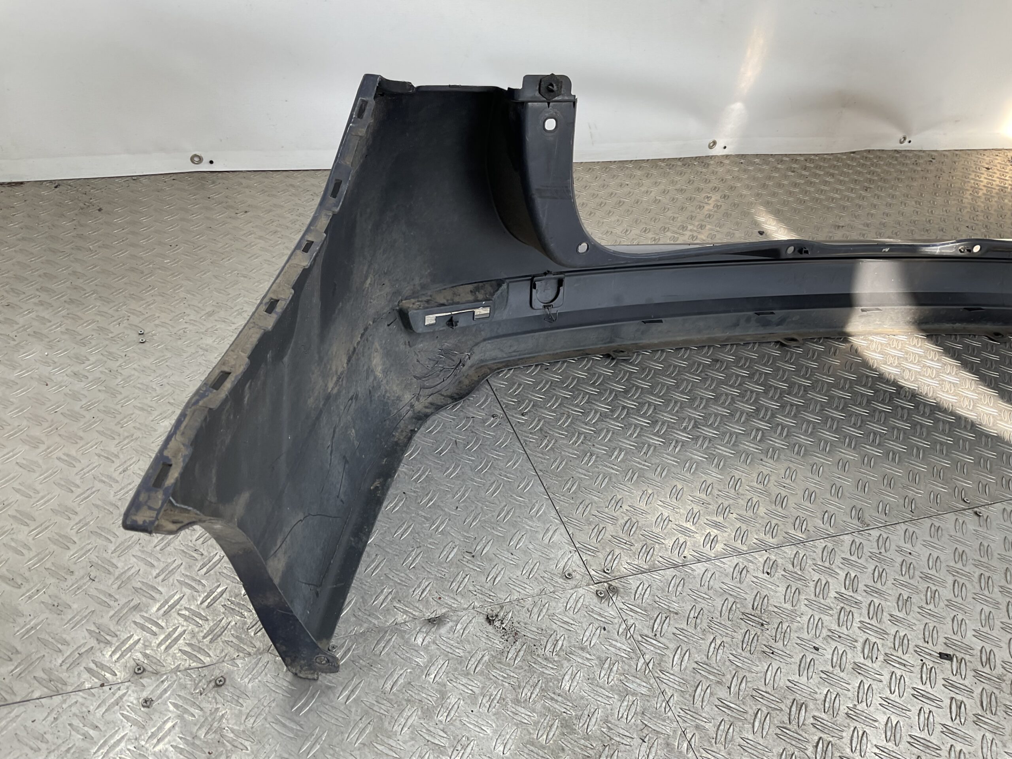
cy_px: 380
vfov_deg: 48.2
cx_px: 506
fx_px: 848
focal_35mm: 29
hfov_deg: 61.7
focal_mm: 3
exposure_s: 1/103
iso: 16
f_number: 1.8
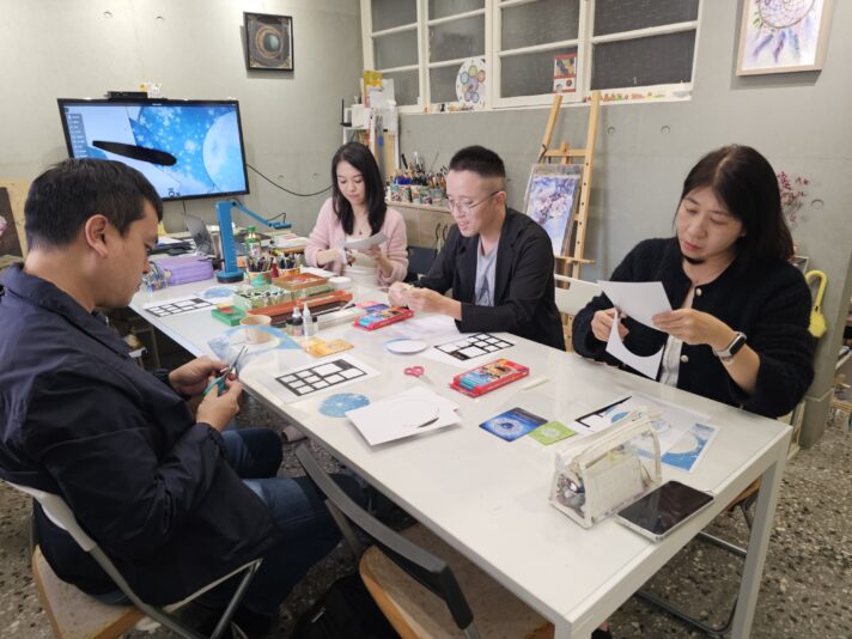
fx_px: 566
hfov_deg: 73.9
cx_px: 426
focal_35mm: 23
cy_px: 320
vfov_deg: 58.9
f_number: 1.7
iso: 320
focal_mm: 6.3
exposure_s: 1/120
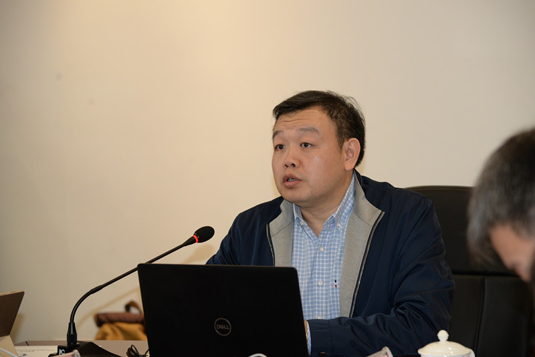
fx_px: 1784
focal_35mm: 120
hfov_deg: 17.1
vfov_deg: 11.4
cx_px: 268
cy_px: 178
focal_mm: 120
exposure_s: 1/125
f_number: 5
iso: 1600
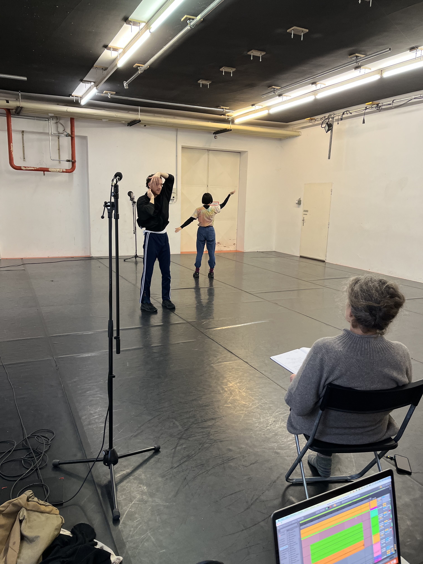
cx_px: 212
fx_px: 424
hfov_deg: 53.1
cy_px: 282
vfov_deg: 67.3
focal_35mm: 26
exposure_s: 1/50
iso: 125
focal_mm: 5.1
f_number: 1.6
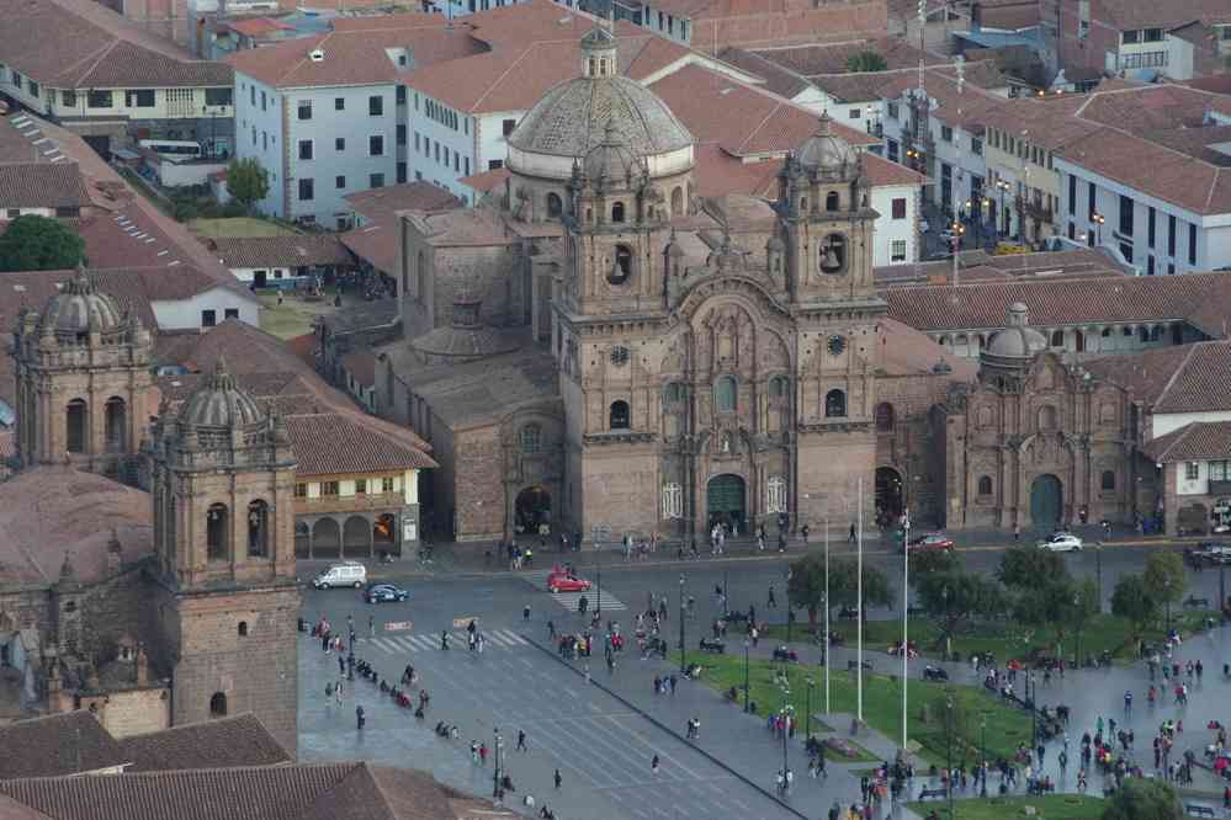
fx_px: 8719
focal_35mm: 255
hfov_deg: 8.1
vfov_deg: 5.4
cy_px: 410
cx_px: 616
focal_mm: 170
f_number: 8
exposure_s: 1/200
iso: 3200
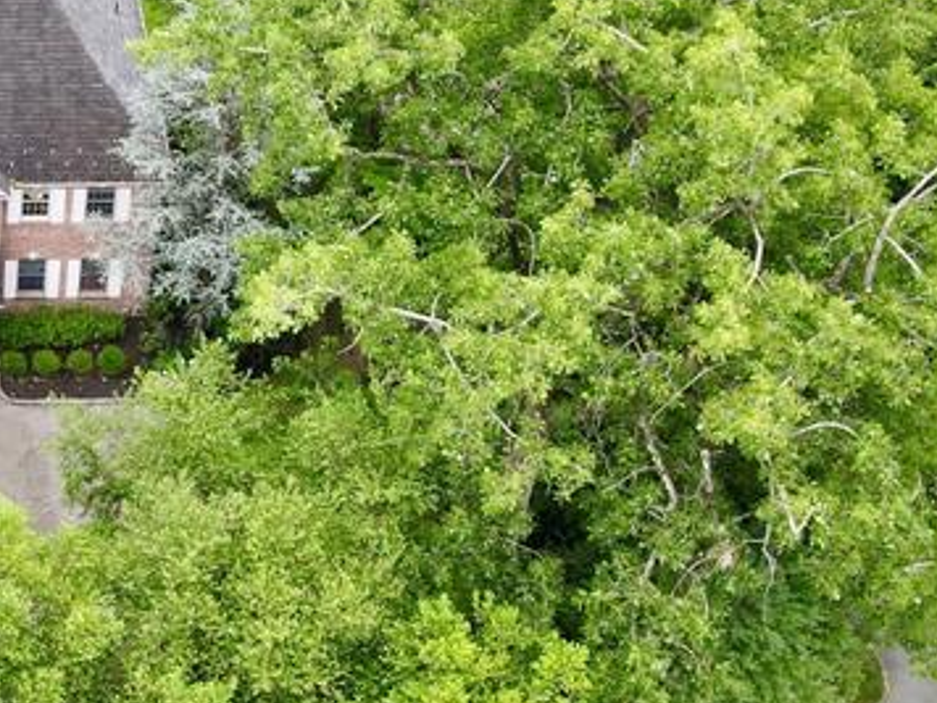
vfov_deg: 20.8
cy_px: 50
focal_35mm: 69
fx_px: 1868
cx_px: -171
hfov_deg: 25.4
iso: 380
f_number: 2.8
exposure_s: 1/13
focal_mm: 4.5
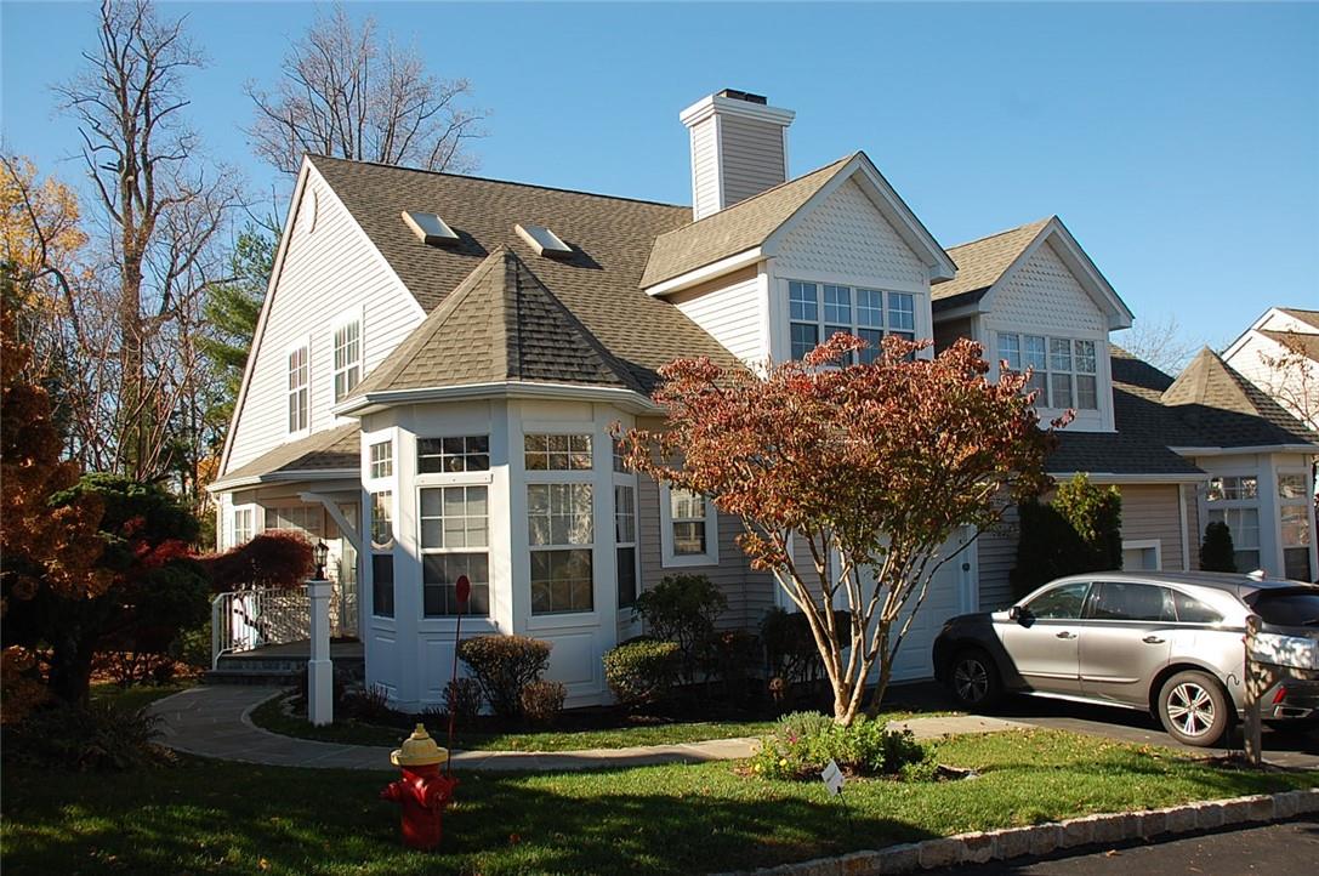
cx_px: 660
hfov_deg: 57.3
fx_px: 1208
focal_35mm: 33
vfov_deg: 39.9
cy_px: 438
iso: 200
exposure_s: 1/400
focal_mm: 22
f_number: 6.3
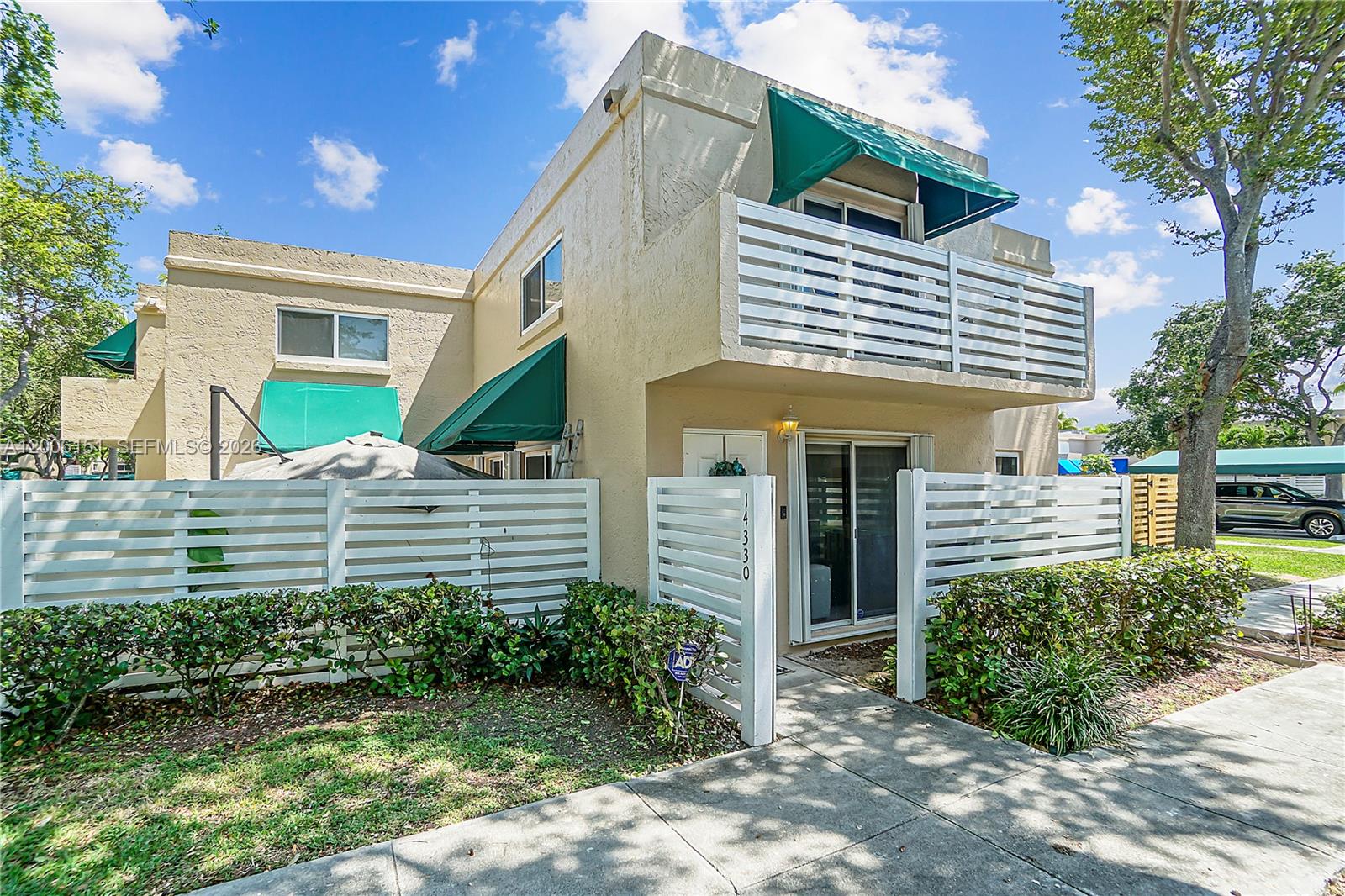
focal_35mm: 15
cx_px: 672
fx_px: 560
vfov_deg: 77.3
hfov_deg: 100.4
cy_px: 448
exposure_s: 1/250
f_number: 5.6
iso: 125
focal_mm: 10
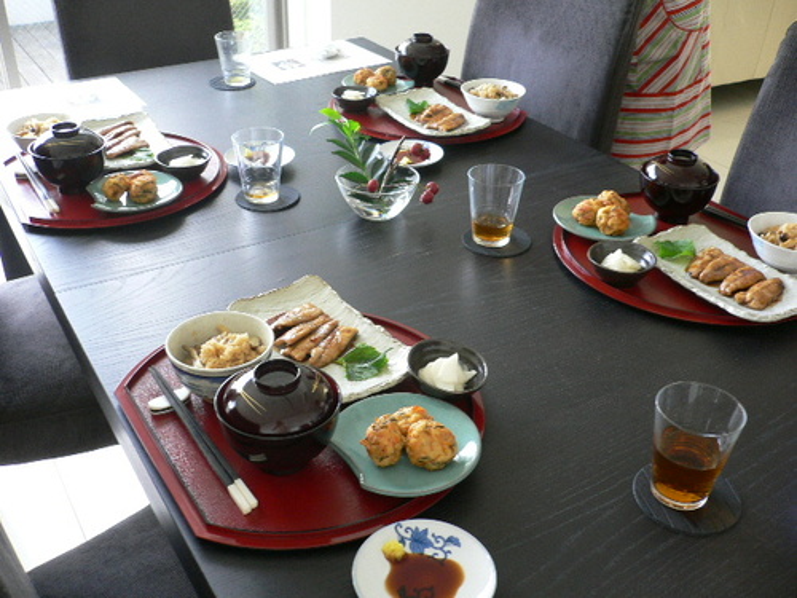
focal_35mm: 35
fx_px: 806
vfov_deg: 40.7
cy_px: 299
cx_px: 398
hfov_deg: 52.6
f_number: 2.8
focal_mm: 5.8
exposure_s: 1/15
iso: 100
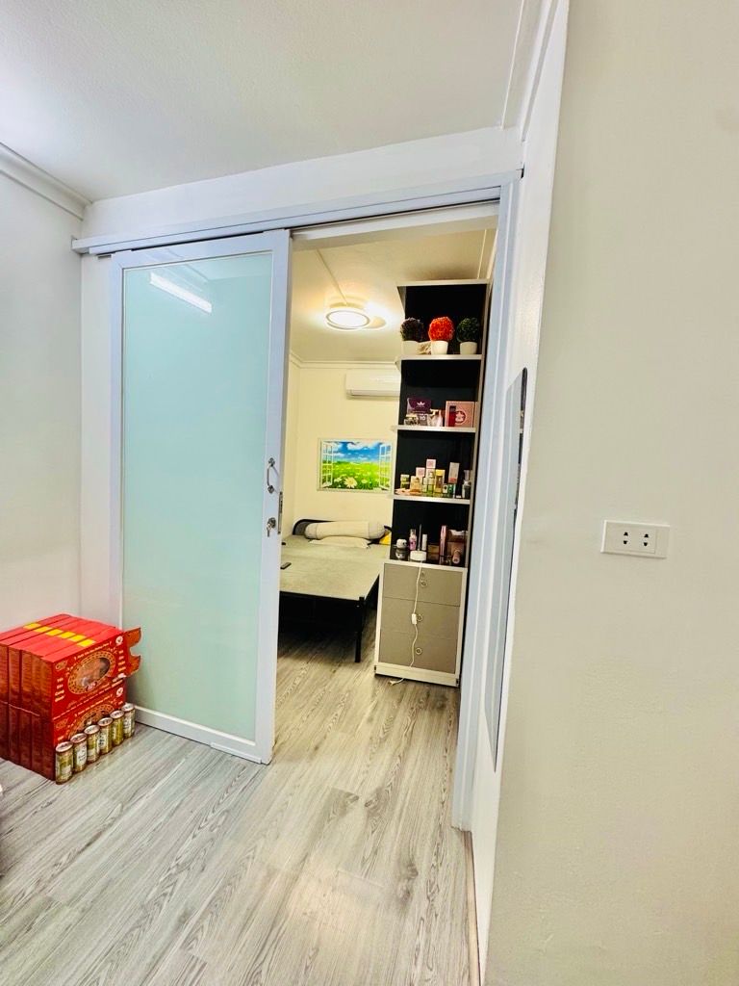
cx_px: 370
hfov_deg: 85.7
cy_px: 493
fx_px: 399
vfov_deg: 102.1
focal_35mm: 14
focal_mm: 2.22
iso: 200
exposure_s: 1/100
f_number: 2.2
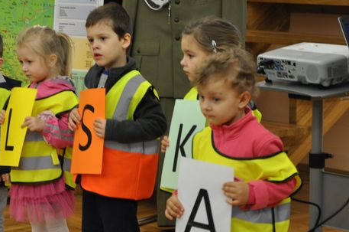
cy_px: 128
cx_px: 86
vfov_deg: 8.8
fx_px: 1510
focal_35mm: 156
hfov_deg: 13.1
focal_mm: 66
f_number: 5.3
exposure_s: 1/40
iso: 800
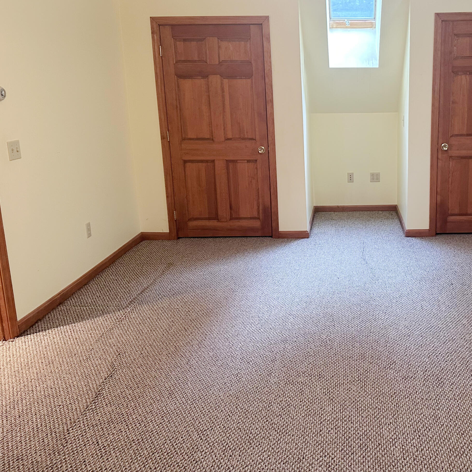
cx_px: 352
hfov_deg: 45.6
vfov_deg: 47.1
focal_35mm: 35
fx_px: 540
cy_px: 201
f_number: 1.78
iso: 400
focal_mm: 6.86
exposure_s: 1/60
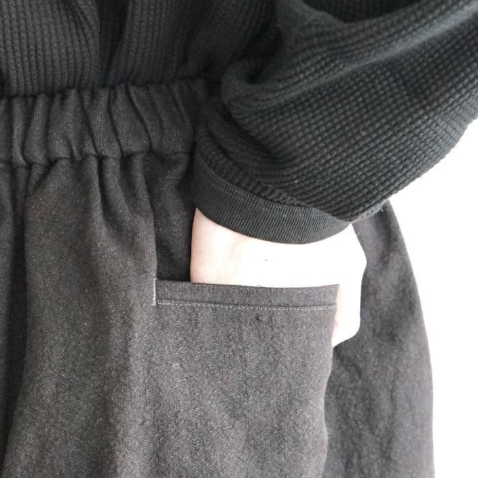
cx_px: 137
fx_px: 1562
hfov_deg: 17.3
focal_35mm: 100
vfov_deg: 17.4
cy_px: 292
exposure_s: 1/160
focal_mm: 46
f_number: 4.5
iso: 6400
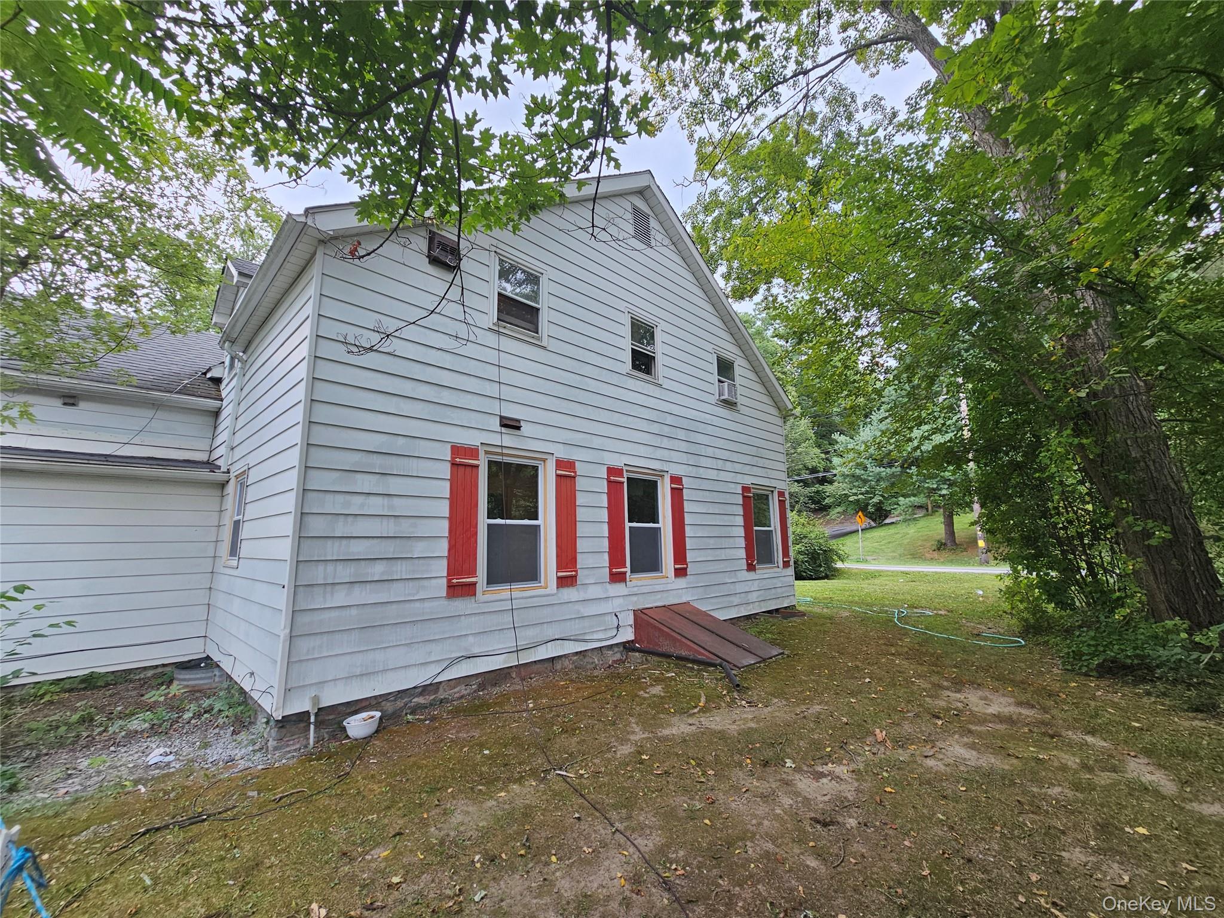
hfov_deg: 106.2
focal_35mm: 13
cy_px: 459
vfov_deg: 89.9
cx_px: 612
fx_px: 460
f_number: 2.2
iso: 50
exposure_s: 1/148
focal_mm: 2.2
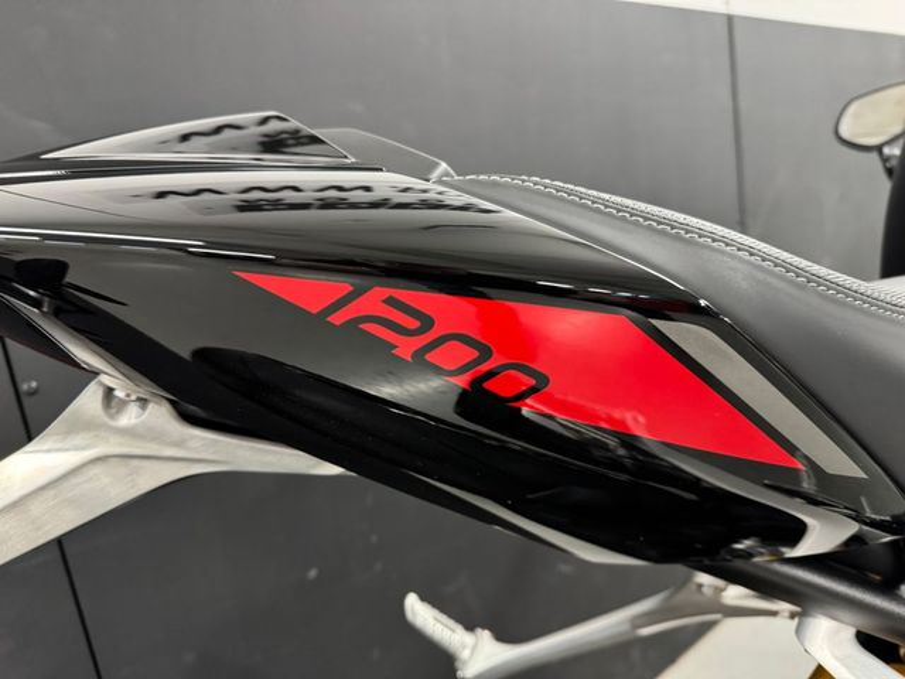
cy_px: 340
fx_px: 627
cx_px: 452
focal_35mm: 24
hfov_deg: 71.6
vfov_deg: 56.8
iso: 640
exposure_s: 1/50
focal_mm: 6.76
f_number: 1.78
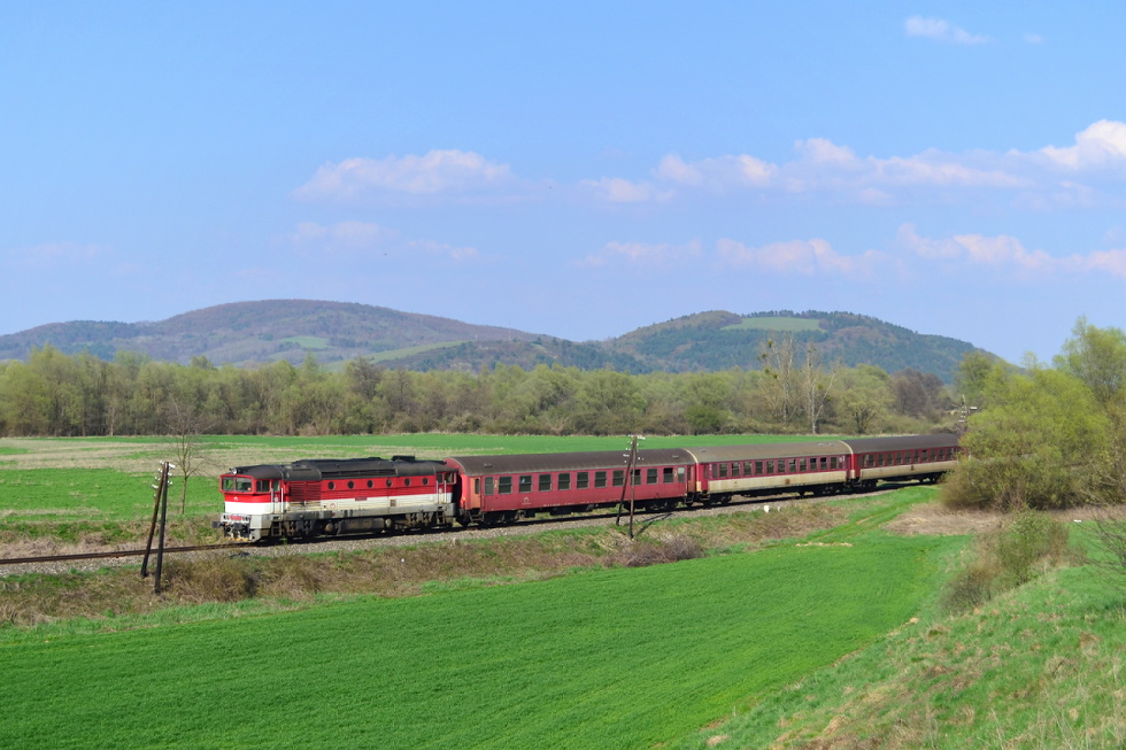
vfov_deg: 28.1
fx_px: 1501
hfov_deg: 41.1
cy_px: 375
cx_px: 563
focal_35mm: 48
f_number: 4.8
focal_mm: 32
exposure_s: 1/750
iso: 100
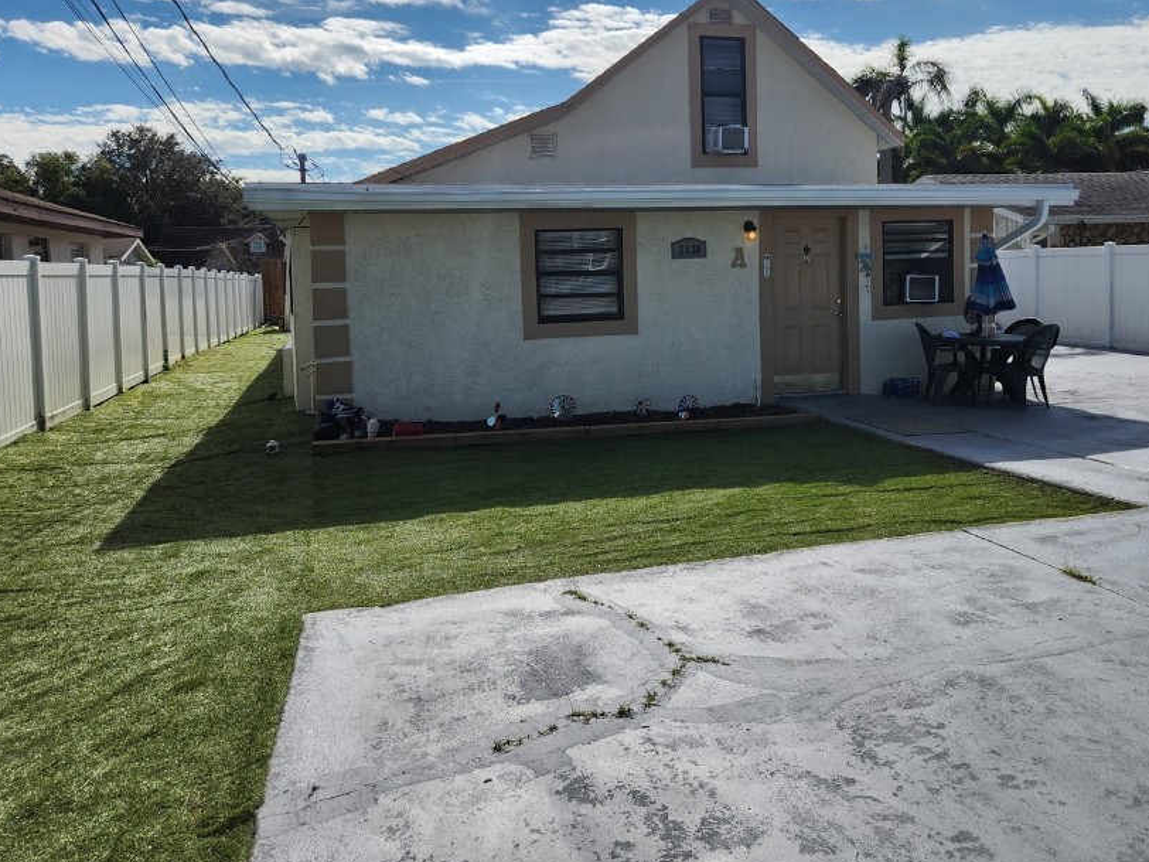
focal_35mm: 29
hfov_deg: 61.4
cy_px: 350
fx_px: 963
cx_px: 649
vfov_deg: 48.0
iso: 20
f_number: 1.8
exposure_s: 1/4481
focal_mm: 5.4
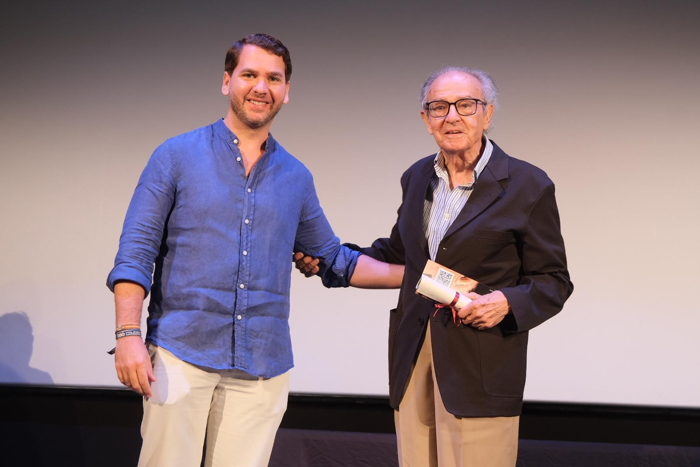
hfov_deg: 32.4
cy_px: 234
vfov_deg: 21.9
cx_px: 350
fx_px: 1206
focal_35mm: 62
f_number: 4
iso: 640
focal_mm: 41.1
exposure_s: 1/40
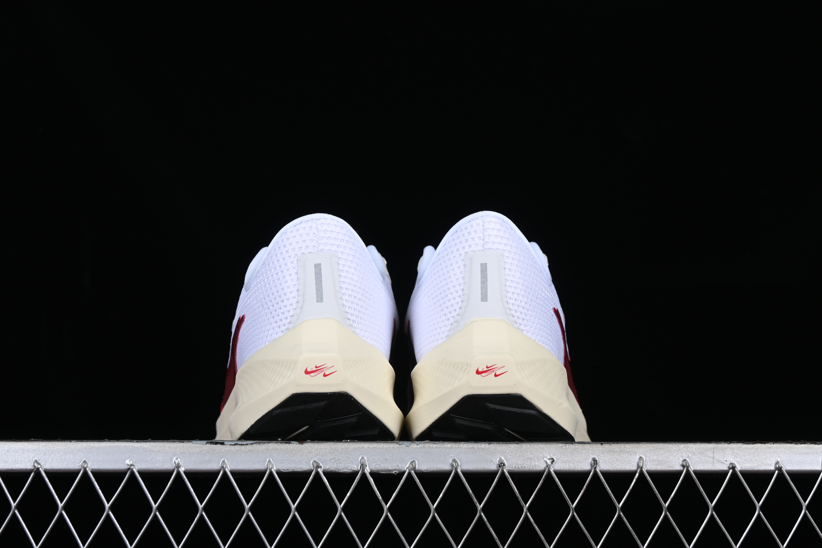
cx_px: 411
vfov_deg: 18.2
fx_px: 1712
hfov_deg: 27.0
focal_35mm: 75
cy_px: 274
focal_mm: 50
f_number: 8
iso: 160
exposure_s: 1/160
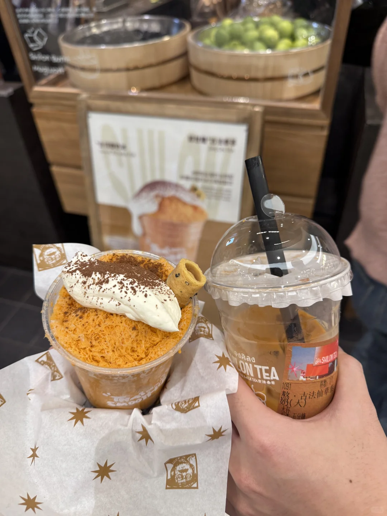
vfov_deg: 71.6
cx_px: 194
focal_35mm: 24
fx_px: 358
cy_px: 258
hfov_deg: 56.8
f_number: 1.78
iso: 160
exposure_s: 1/100
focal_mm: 6.76
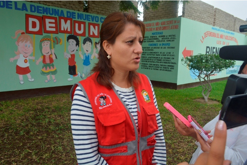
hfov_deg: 67.3
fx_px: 185
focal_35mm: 27
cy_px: 82
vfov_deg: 48.0
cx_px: 124
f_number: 7.1
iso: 200
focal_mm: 18
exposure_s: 1/200
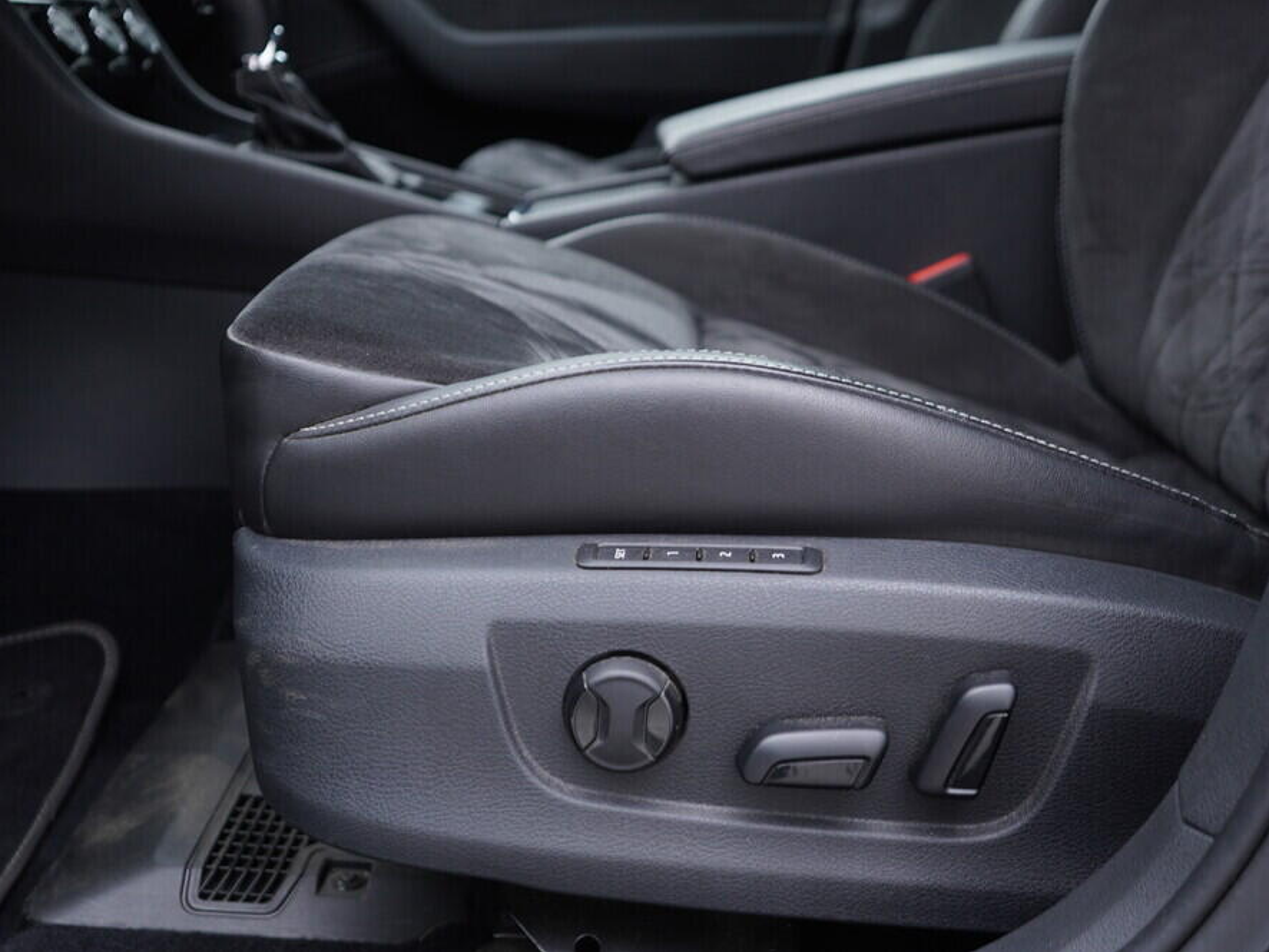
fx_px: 1467
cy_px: 465
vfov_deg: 36.0
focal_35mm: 40
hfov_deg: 46.7
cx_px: 699
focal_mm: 24
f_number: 2.8
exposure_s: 1/40
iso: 200
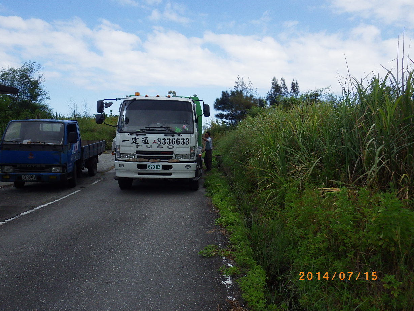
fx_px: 311
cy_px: 152
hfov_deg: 67.3
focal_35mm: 26
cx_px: 208
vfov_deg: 53.1
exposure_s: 1/250
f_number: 7.9
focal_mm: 4.5
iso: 250
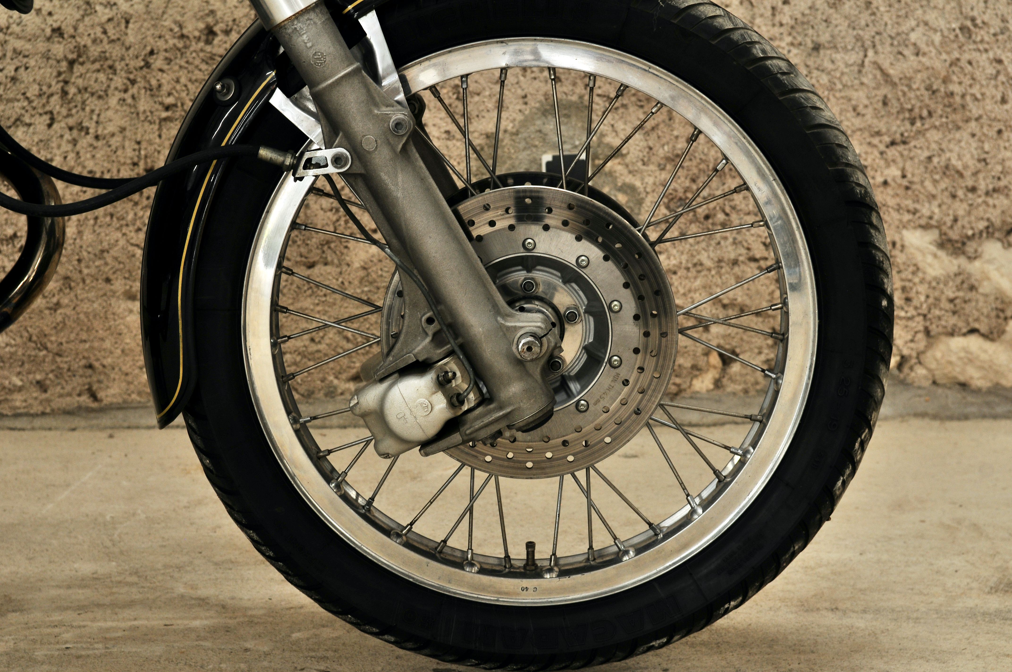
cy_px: 336
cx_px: 506
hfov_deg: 26.0
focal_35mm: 78
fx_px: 2190
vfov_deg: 17.4
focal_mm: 52
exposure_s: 1/5
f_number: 7.1
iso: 200
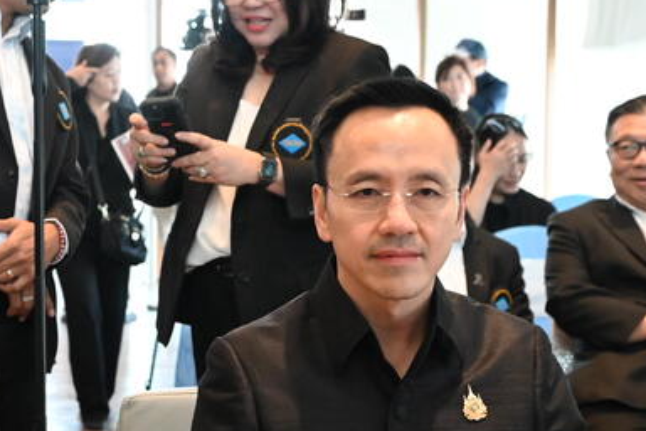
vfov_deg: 12.9
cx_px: 50
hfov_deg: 18.9
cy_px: 343
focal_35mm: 106
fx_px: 1902
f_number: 4.8
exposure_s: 1/100
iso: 5000
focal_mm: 36
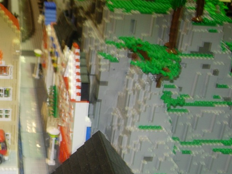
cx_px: 13
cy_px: 124
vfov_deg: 20.3
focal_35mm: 72
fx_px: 483
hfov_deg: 26.0
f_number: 2.8
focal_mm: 7.8
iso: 79
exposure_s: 1/14.2
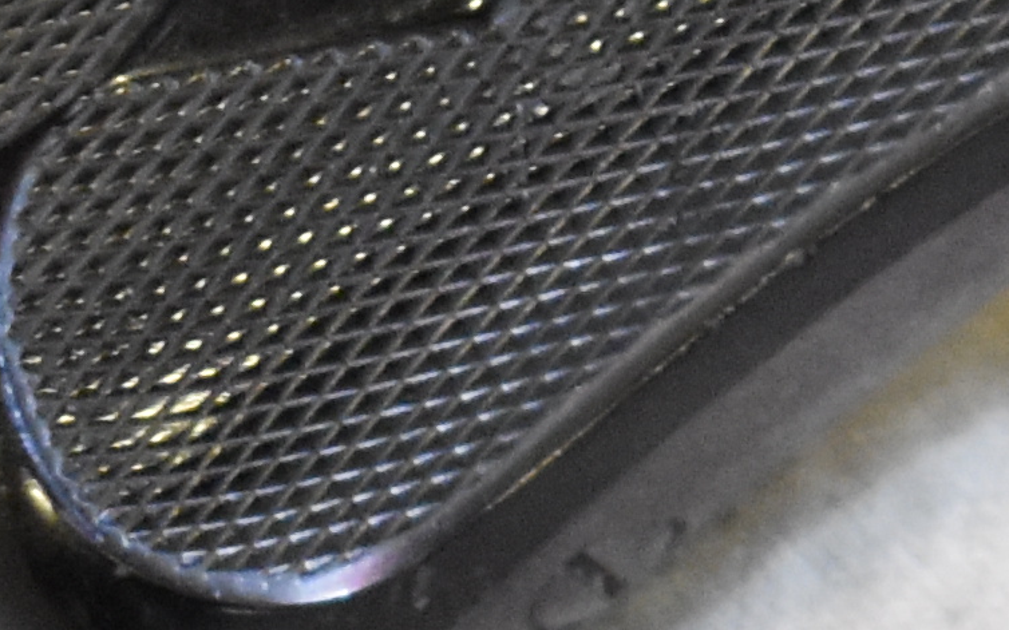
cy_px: 416
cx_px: 2935
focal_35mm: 292
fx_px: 8028
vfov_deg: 4.5
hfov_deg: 6.6
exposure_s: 1/20
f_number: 3.8
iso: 3200
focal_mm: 24
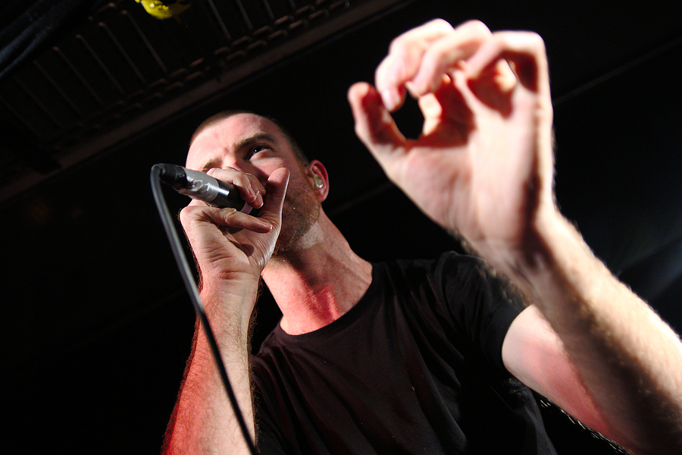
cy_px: 228
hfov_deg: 61.9
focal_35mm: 30
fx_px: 568
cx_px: 341
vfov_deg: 43.6
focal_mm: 20
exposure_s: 1/125
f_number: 2
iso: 800
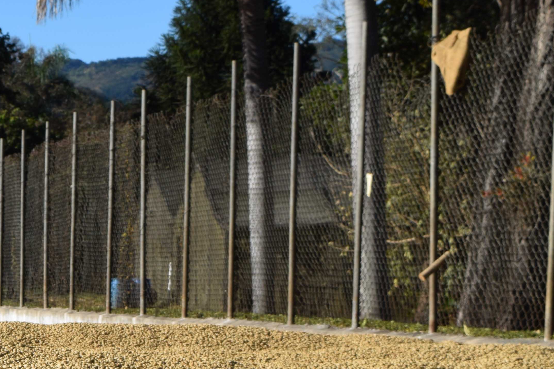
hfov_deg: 11.9
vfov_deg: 8.2
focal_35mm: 167
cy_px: 280
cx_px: -174
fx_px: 2570
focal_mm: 40
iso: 100
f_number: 11
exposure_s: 1/200
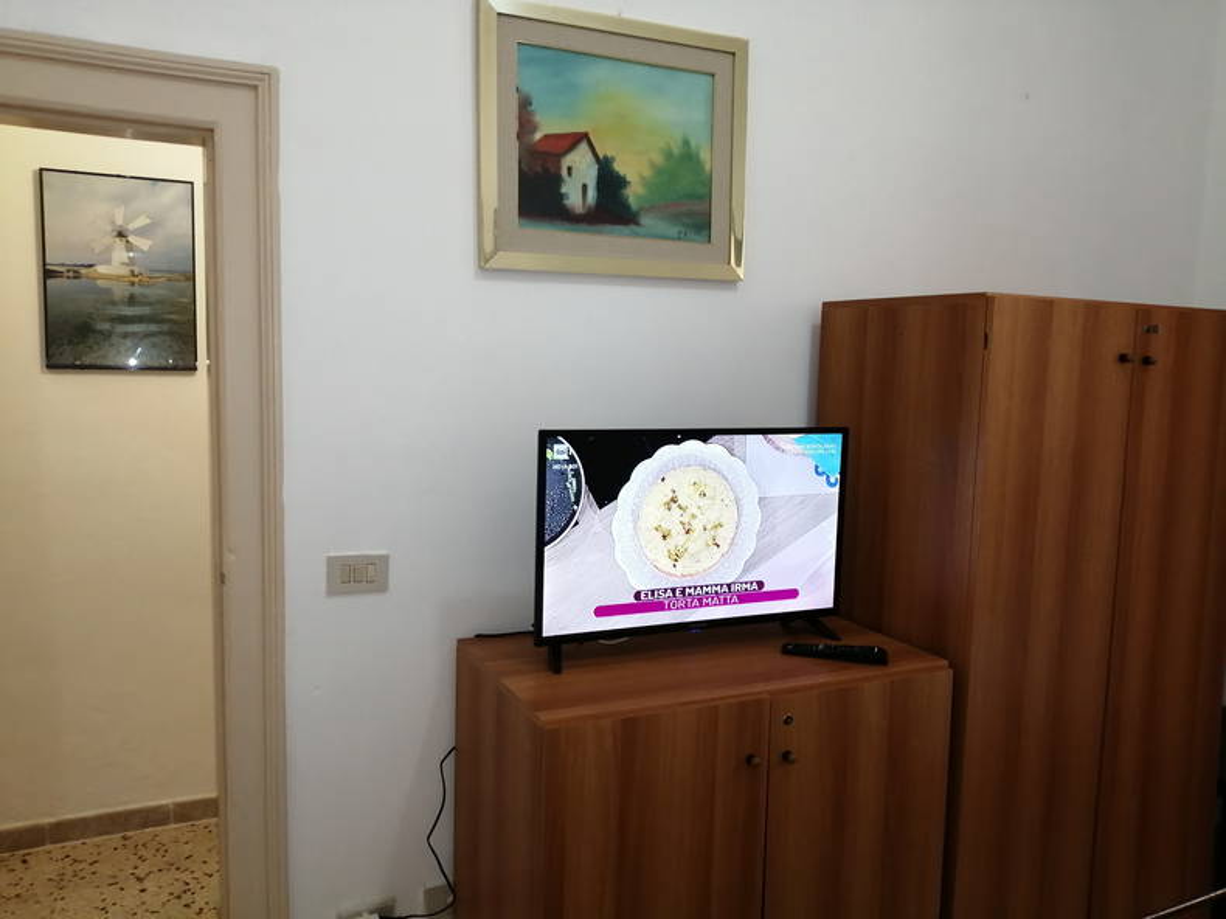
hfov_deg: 67.3
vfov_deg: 53.0
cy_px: 460
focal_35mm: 26
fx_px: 921
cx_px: 613
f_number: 1.8
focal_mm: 3.62
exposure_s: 1/33.3
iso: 160
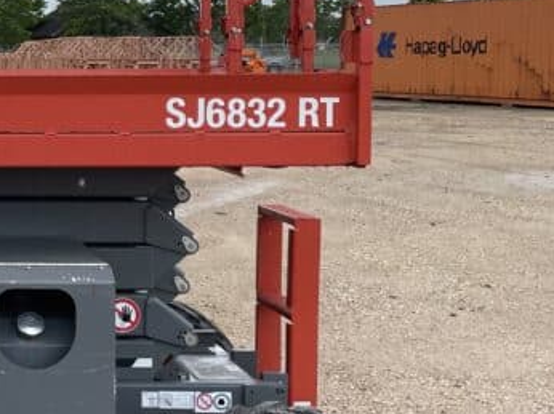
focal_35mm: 77
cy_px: 133
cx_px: -160
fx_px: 1231
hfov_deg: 22.7
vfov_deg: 19.0
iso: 32
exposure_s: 1/2959
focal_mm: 4.2
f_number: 1.6
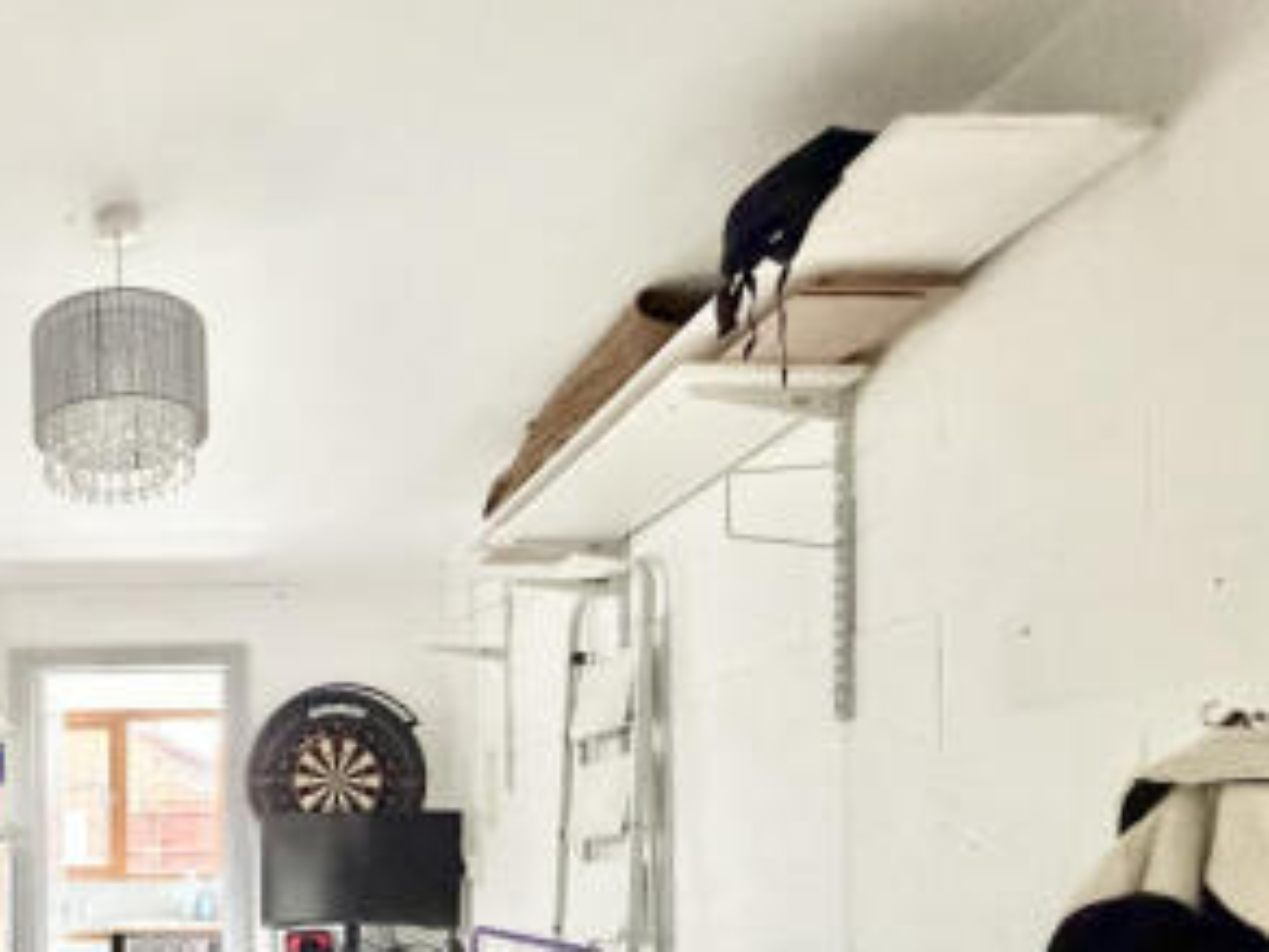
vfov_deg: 44.9
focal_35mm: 28
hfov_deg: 54.5
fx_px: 1026
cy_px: 867
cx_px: 106
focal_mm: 2.22
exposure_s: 1/60
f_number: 2.2
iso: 1000
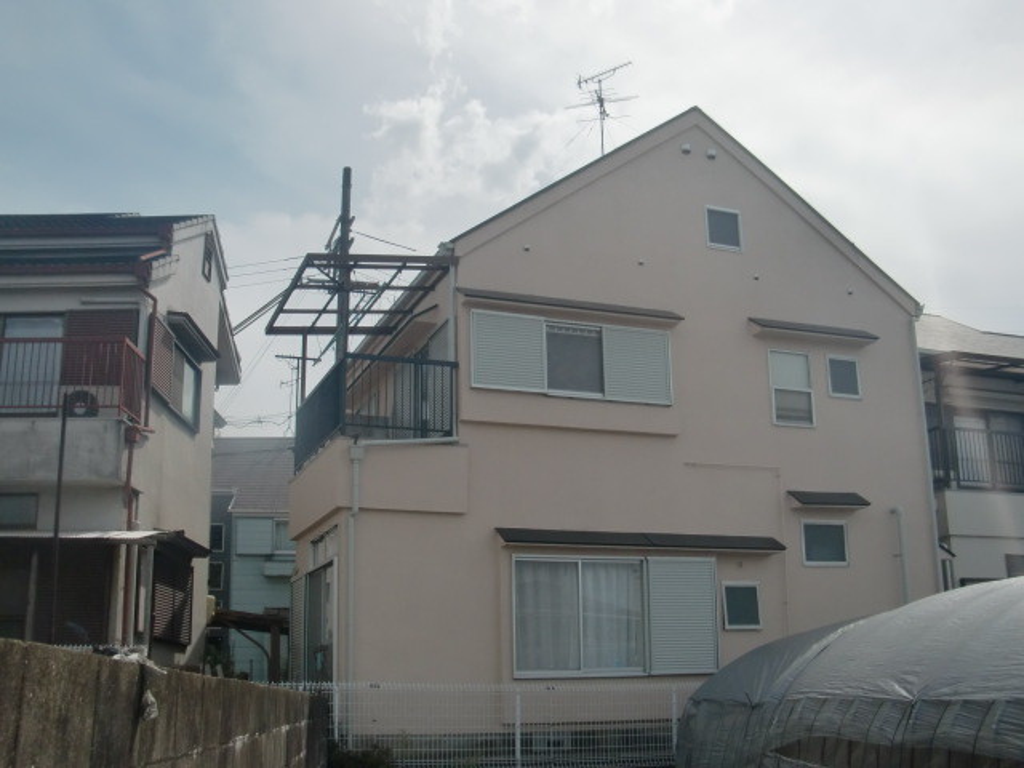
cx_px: 512
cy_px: 384
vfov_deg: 37.7
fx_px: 1124
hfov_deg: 49.0
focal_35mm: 38
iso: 64
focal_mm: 6.66
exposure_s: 1/400
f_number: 8.9
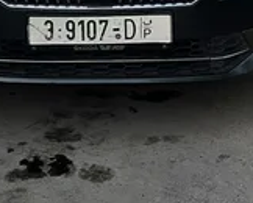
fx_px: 750
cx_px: 84
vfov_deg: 14.5
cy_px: -94
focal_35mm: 100
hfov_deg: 19.1
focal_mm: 4.2
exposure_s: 1/28
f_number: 1.6
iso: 800
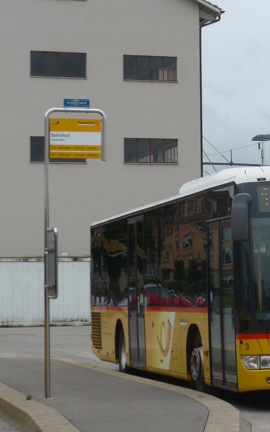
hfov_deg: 9.6
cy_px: 217
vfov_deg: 15.5
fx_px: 1590
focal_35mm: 135
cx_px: 322
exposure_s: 1/640
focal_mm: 16
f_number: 4.4
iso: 80
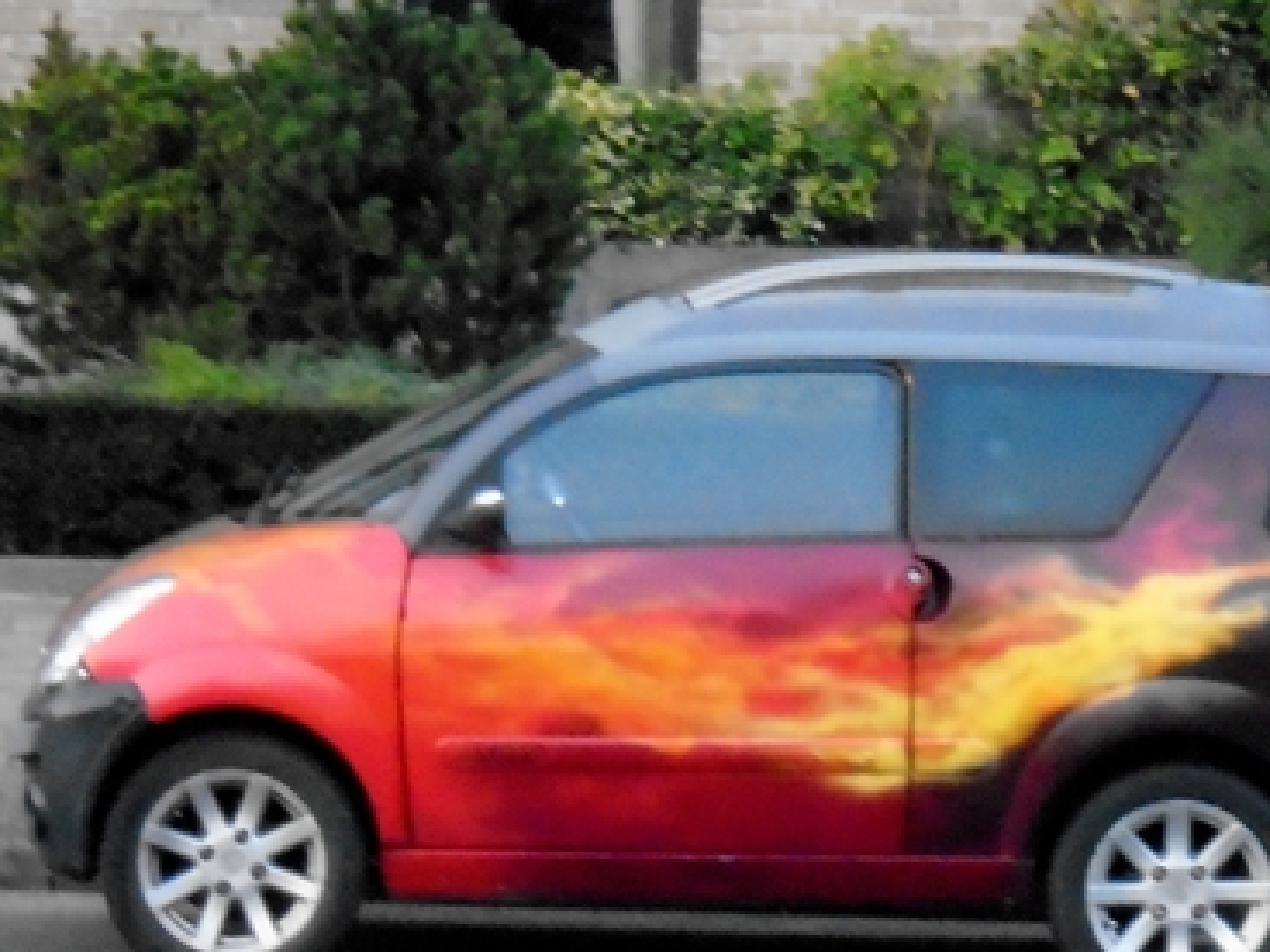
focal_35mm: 212
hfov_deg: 9.3
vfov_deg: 7.0
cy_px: 545
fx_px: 7778
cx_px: 890
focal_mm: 23
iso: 1600
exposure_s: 1/60
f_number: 6.4
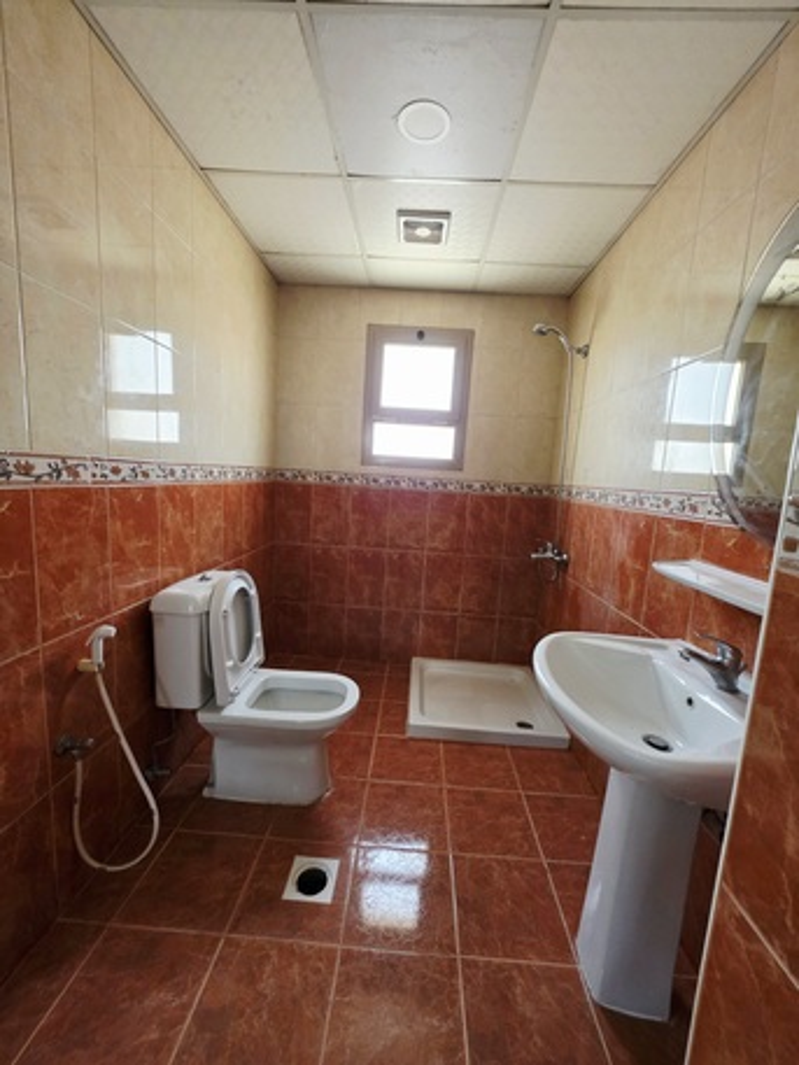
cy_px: 532
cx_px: 400
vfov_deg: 106.2
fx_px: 400
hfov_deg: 89.9
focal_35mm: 13
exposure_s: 1/50.3
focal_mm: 2.2
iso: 400
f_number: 1.9
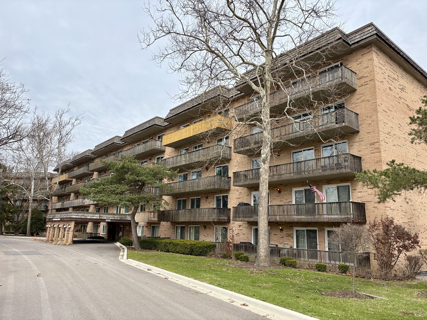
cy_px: 160
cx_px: 214
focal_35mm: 26
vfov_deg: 53.1
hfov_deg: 67.3
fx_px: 321
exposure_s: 1/3448
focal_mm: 5.96
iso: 50
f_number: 1.6
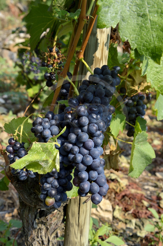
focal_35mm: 44
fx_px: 299
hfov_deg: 30.5
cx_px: 82
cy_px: 123
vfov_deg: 44.5
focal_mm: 44
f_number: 11
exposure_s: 1/125
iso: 200
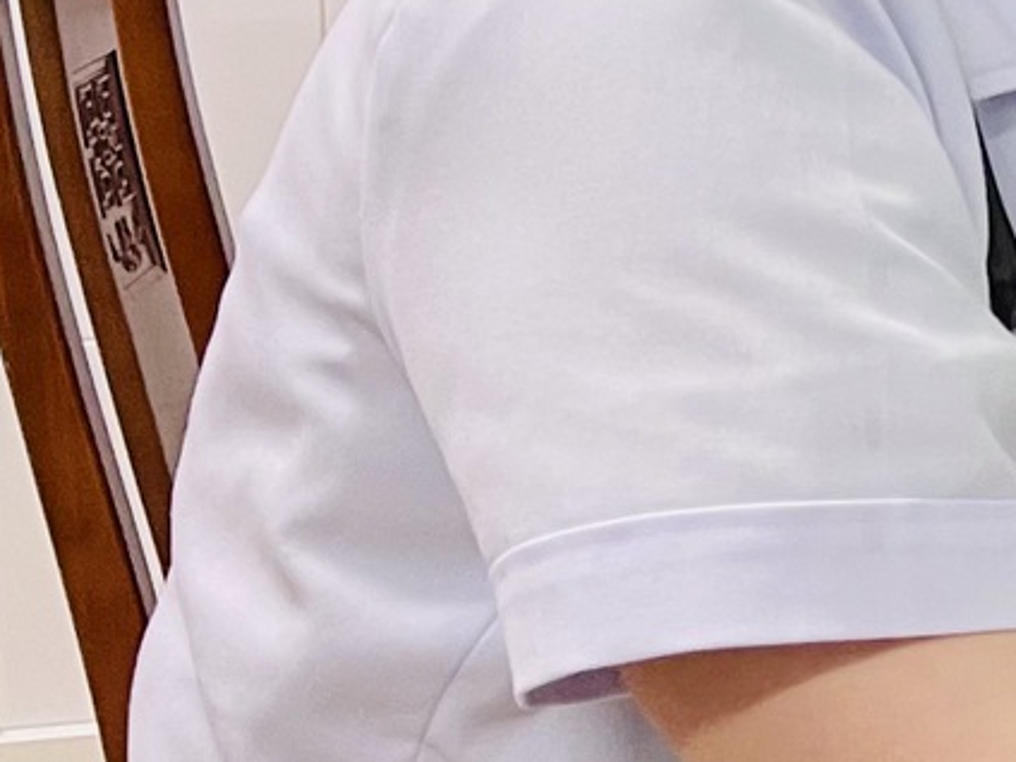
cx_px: 2236
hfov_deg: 13.4
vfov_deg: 12.3
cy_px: -74
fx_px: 3463
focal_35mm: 118
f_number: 1.6
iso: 160
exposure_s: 1/50
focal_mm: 5.1
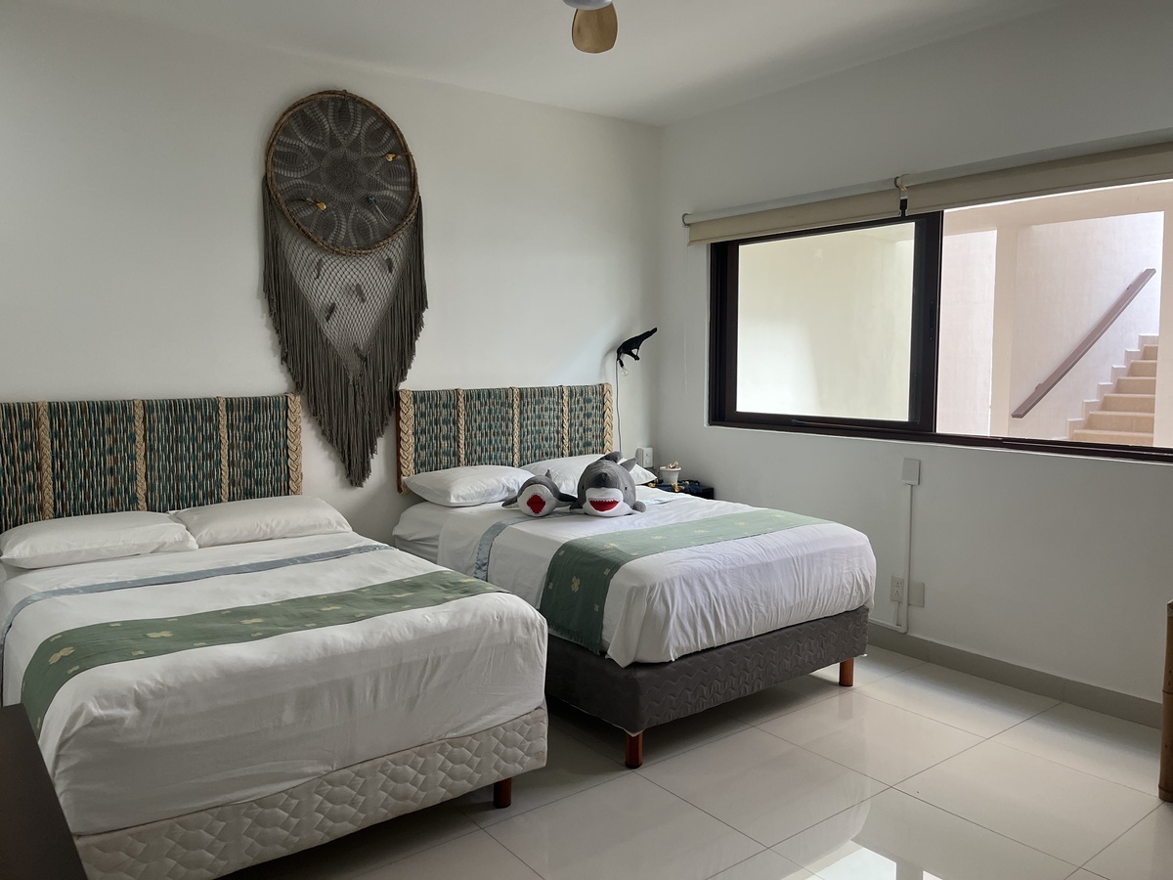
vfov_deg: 53.1
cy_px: 440
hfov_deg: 67.3
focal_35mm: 26
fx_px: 881
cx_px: 586
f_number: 1.6
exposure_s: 1/120
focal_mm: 5.1
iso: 125
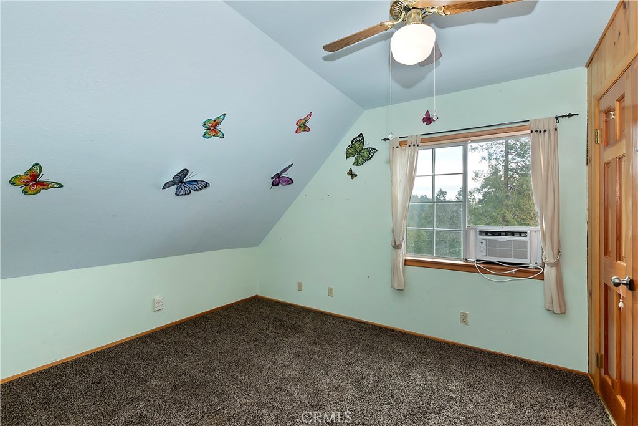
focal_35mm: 15
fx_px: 266
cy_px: 213
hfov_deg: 100.4
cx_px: 319
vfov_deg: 77.3
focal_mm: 10
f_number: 8
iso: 400
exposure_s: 1/30
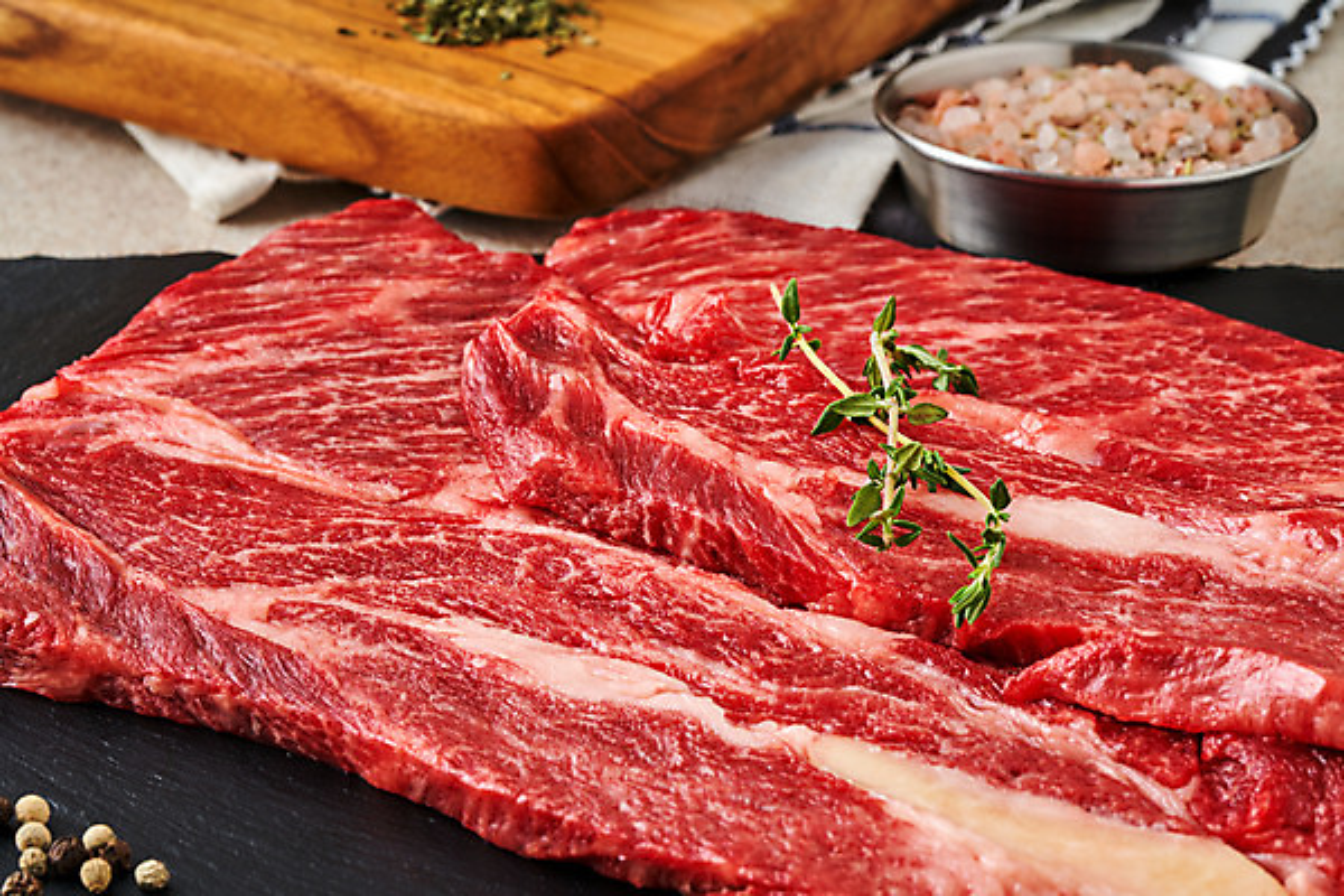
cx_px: 672
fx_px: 3360
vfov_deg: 15.2
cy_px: 448
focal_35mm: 90
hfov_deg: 22.6
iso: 200
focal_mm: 90
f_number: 16
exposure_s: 1/125
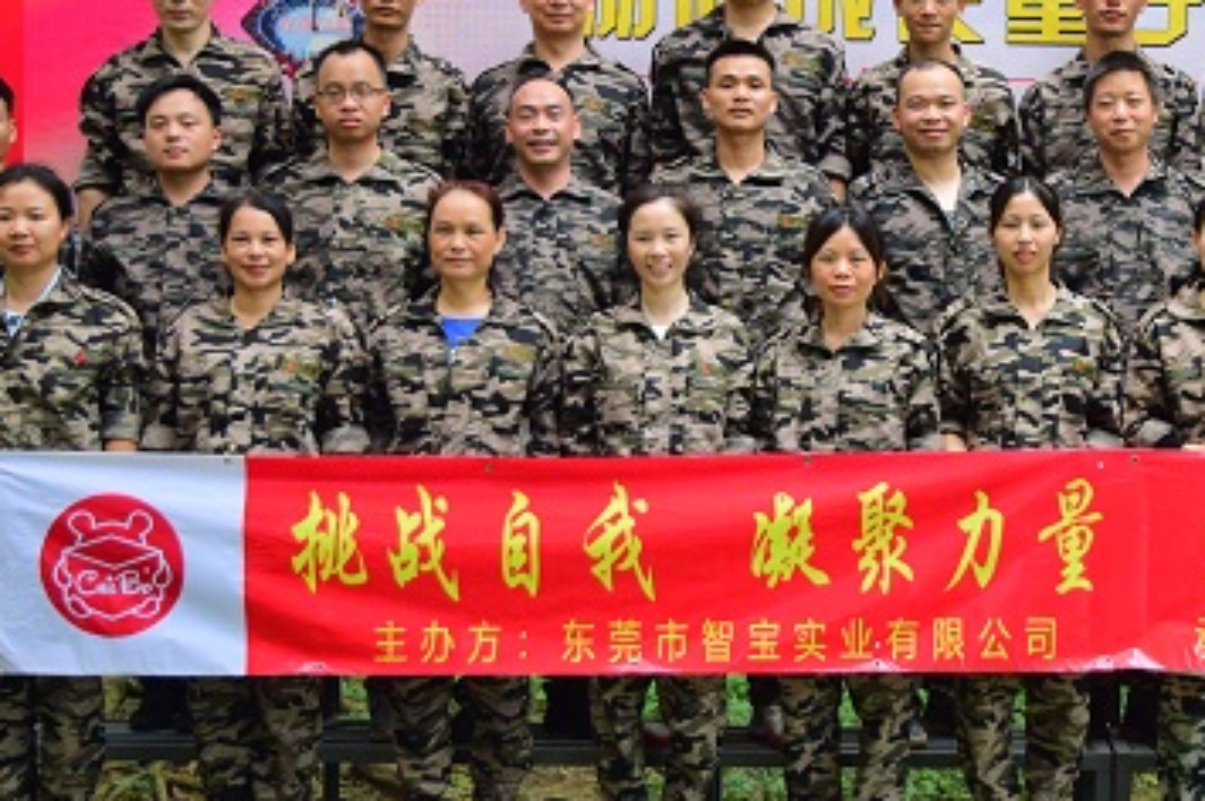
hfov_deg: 26.8
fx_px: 2474
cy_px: 394
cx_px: 988
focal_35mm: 74
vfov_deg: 18.4
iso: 800
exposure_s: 1/400
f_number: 4
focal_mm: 25
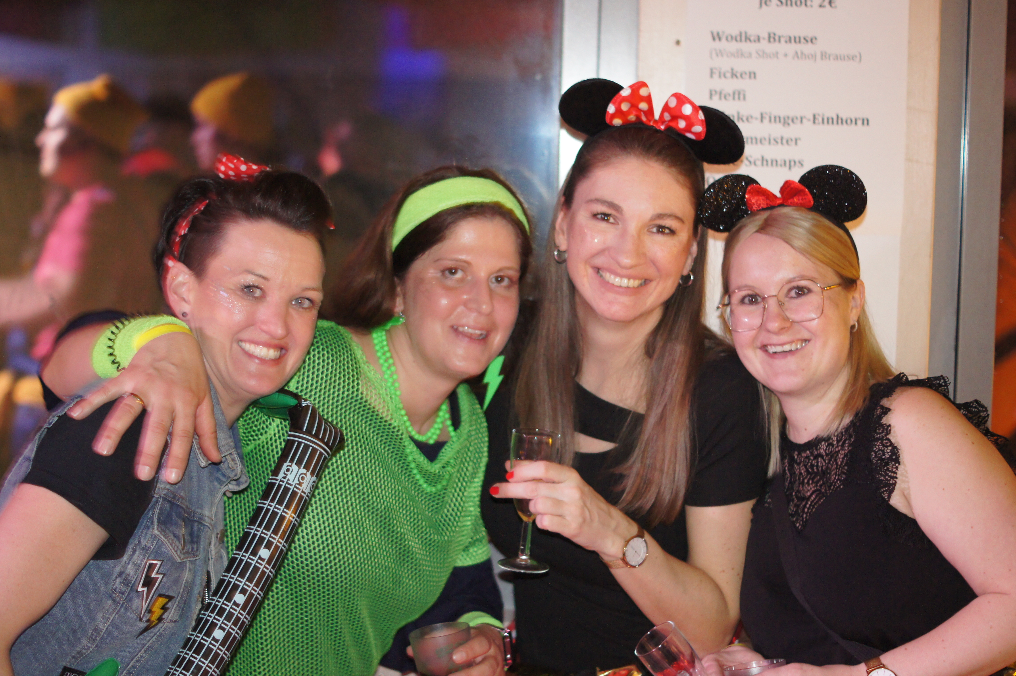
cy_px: 338
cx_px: 508
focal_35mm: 75
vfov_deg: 18.2
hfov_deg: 27.0
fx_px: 2115
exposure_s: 1/10
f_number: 2
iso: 800
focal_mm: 50
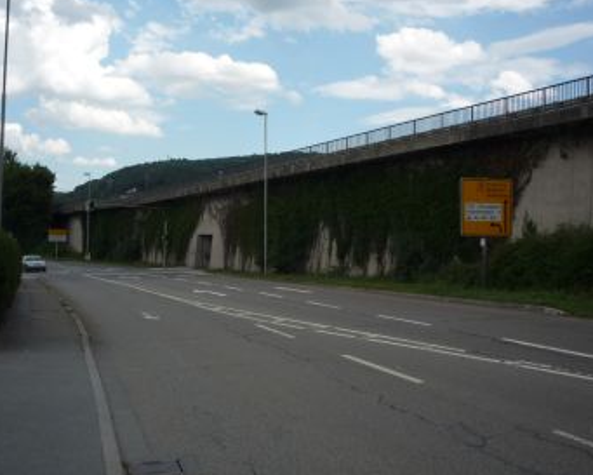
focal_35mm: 44
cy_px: 190
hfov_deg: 42.0
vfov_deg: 34.1
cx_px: 268
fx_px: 772
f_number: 5
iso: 100
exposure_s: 1/400
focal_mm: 5.2
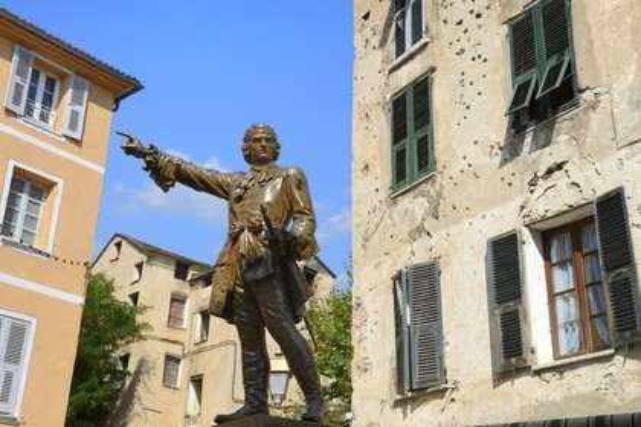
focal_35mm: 45
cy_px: 214
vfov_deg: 29.9
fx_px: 801
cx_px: 320
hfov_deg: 43.6
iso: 200
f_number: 14
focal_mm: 45
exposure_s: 1/200
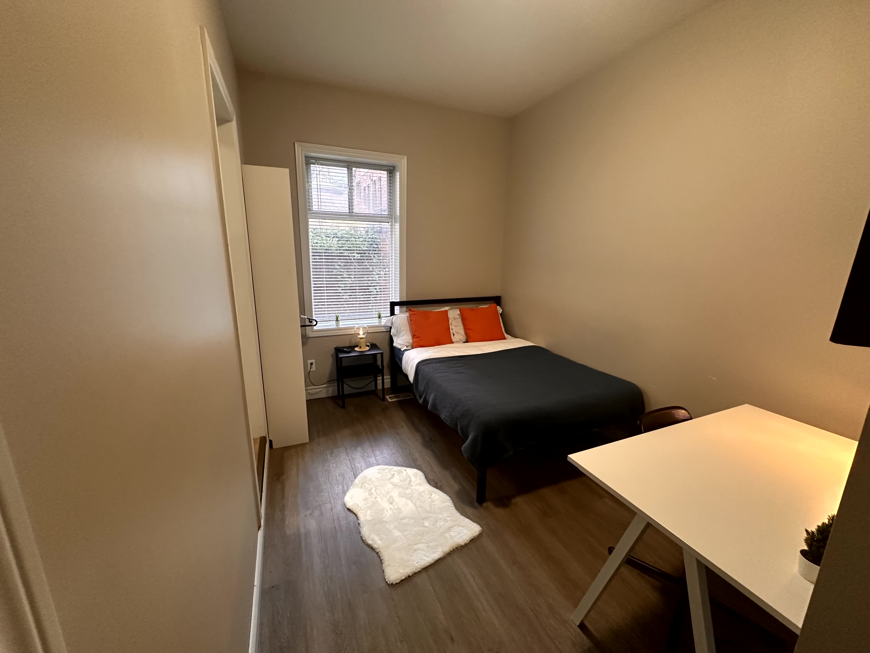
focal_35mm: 14
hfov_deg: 102.1
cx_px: 435
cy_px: 326
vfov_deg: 85.7
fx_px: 352
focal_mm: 2.22
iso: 320
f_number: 2.2
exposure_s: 1/60
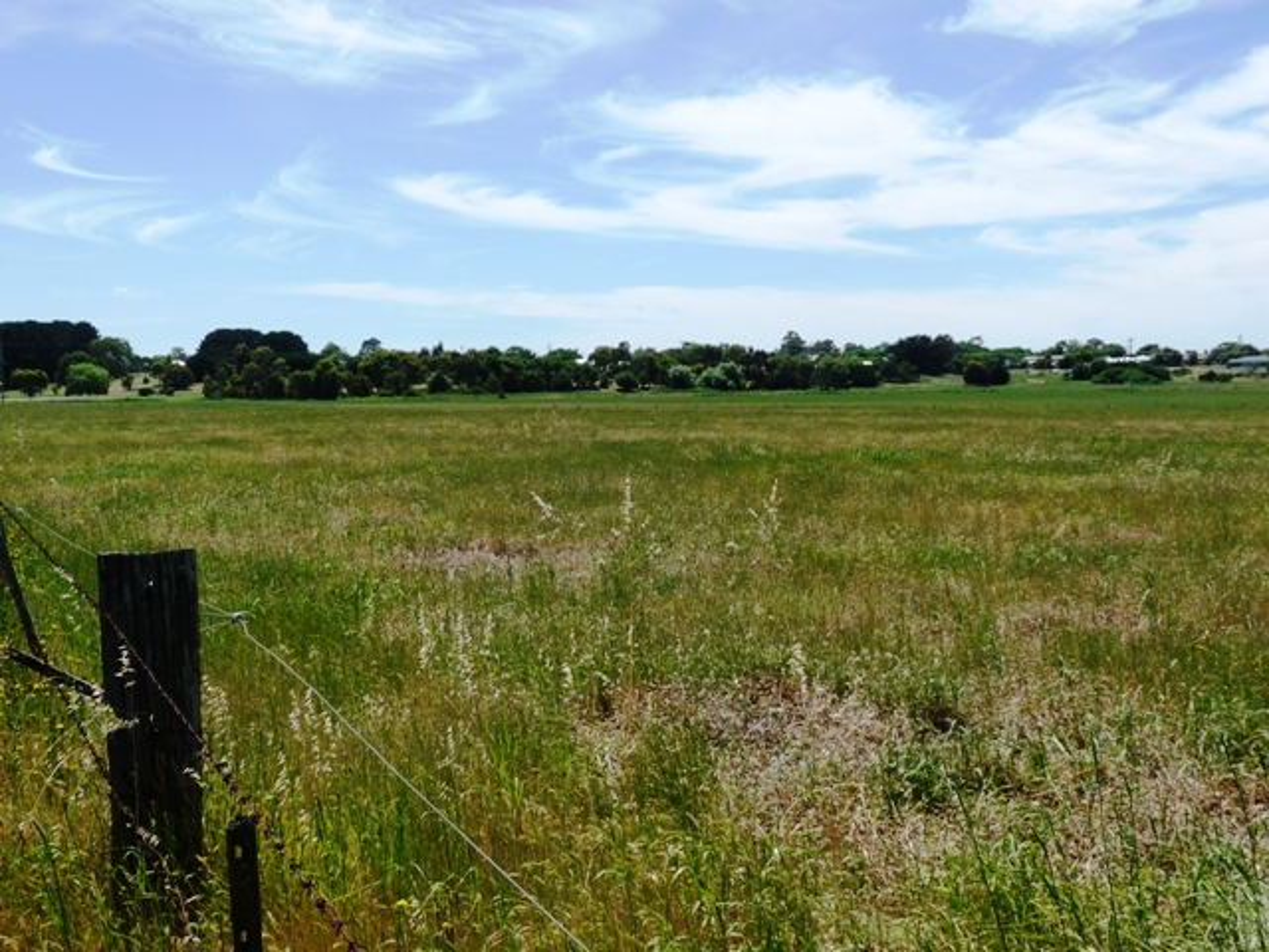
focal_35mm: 41
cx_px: 634
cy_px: 476
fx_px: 1503
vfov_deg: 35.1
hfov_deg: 45.8
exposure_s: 1/500
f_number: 5.6
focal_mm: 7.3
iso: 100
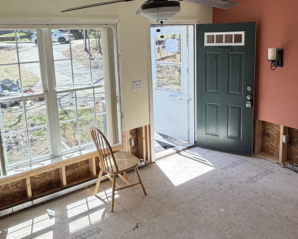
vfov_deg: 45.3
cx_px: 154
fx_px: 282
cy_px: 85
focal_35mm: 32
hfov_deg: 55.7
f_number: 2.2
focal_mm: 2.22
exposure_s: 1/195
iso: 40
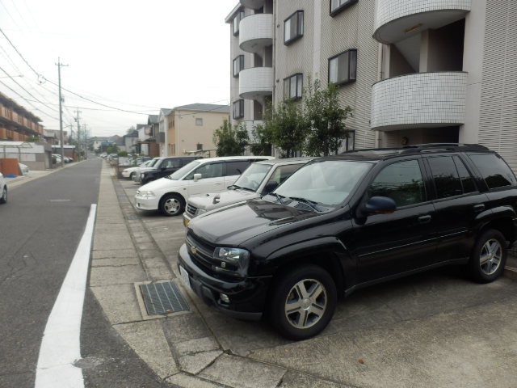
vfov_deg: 56.8
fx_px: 358
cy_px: 194
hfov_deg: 71.6
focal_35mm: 24
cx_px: 258
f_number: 3
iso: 80
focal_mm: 4.2
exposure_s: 1/640
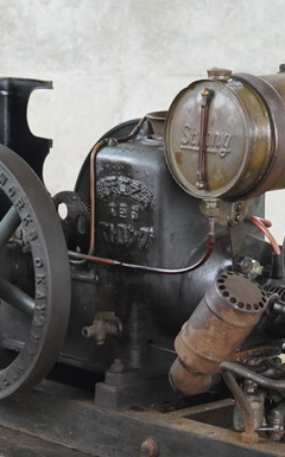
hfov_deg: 8.0
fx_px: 1980
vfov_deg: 13.1
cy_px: 419
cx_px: -194
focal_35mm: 159
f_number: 9
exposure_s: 1/50
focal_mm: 50
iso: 2500
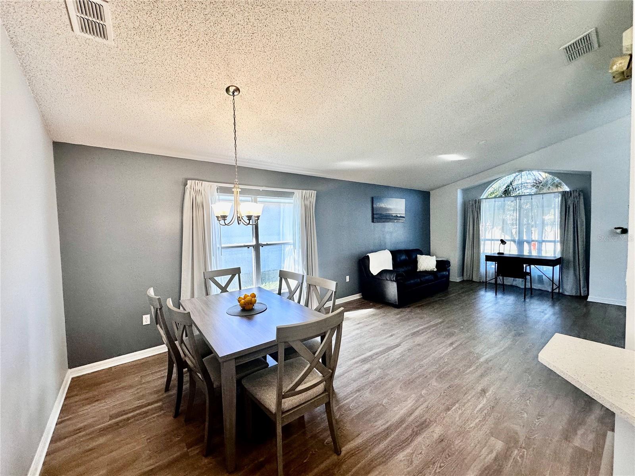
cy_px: 238
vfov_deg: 85.7
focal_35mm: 14
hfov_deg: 102.1
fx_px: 257
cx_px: 318
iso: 125
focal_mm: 2.22
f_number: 2.2
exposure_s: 1/120
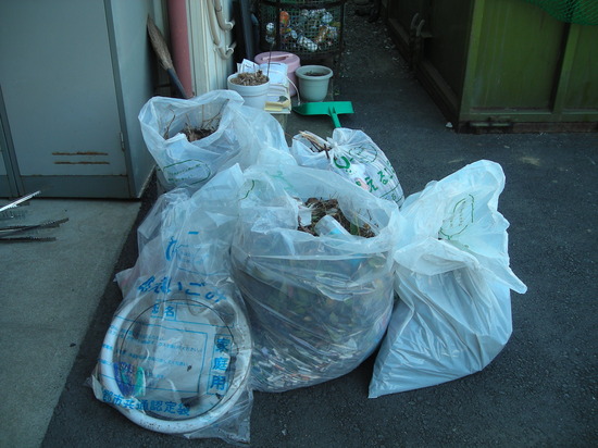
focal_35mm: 38
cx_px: 299
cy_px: 224
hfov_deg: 49.0
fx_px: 656
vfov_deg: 37.7
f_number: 3.2
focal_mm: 6.3
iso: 50
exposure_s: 1/66.8
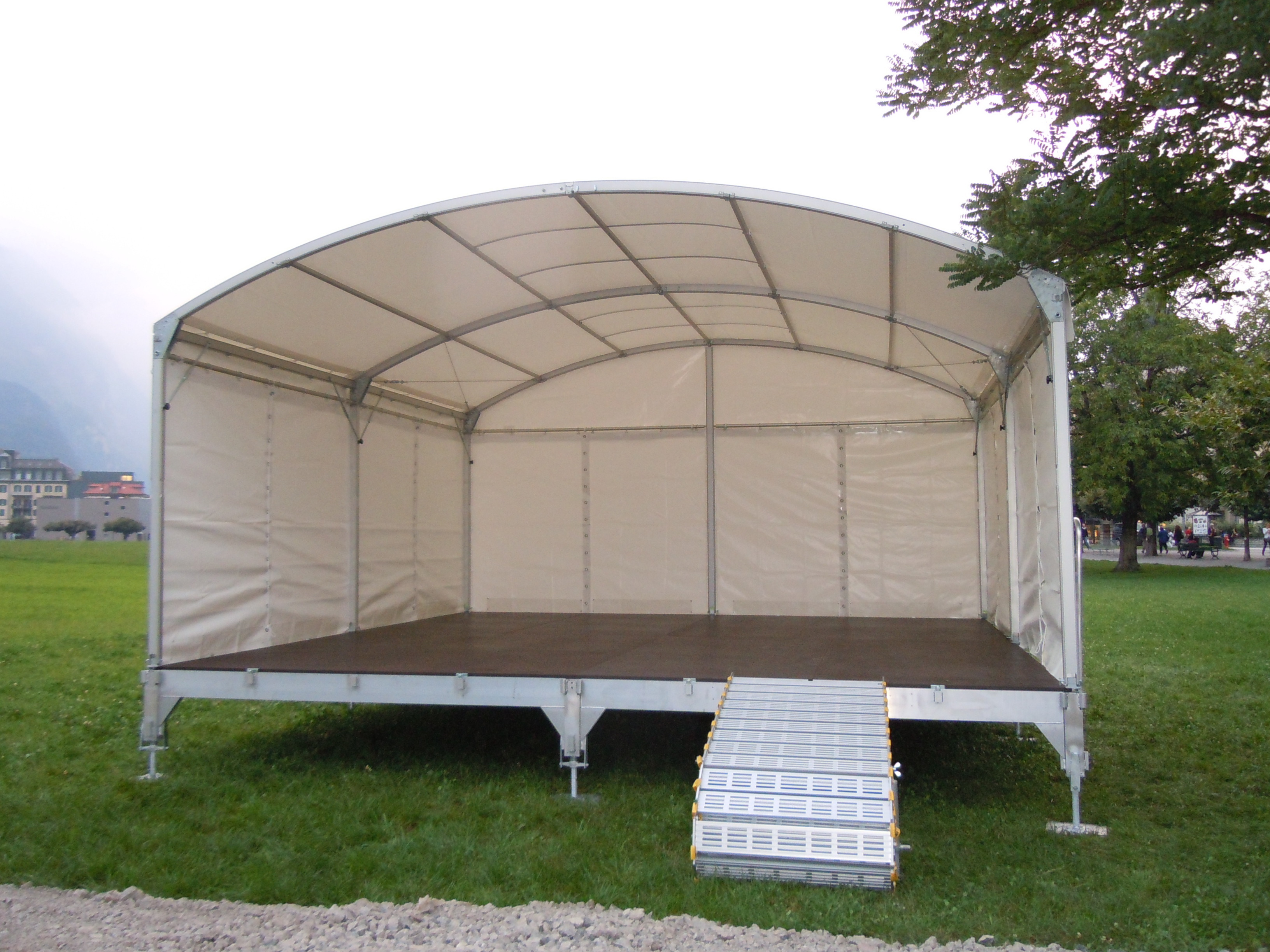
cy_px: 476
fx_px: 1101
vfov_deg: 46.8
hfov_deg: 60.0
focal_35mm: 30
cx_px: 635
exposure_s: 1/30
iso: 400
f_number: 3.5
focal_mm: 5.4
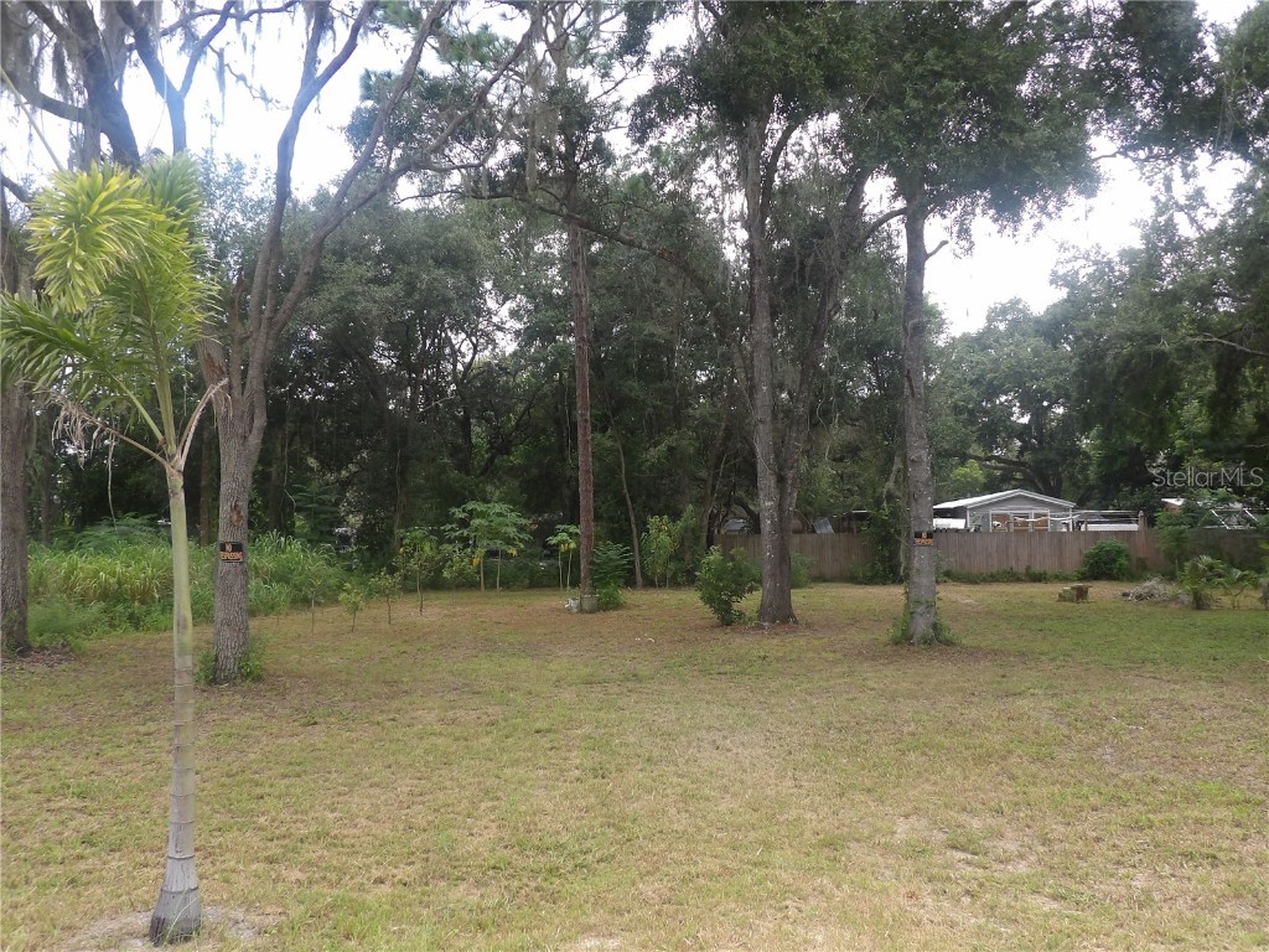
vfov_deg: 49.7
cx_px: 634
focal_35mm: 28
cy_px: 476
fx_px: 1026
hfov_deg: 63.4
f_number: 3.4
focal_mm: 5
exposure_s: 1/154
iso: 100
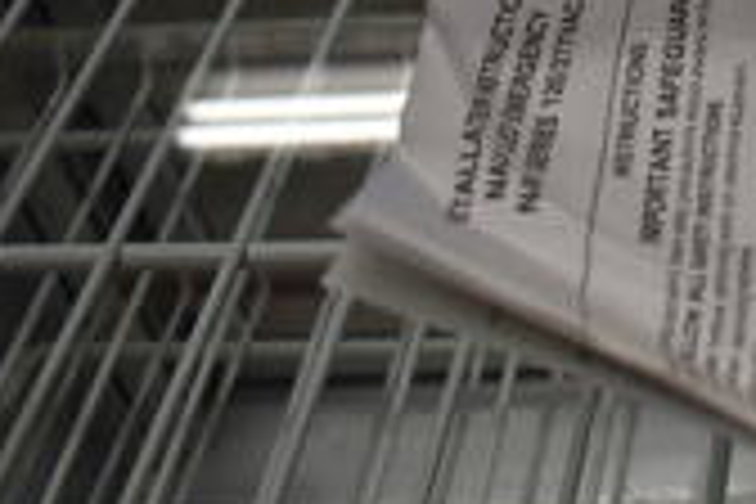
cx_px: 1143
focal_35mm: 98
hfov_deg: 18.4
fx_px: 2058
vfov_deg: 13.0
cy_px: -324
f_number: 3.5
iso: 560
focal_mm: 18
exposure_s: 1/250
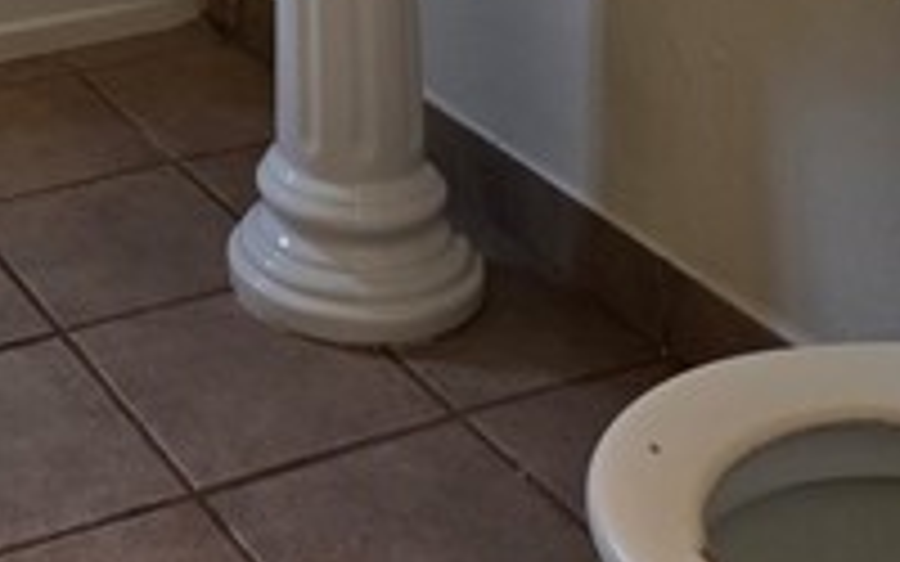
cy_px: -643
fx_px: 1913
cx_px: -22
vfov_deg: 13.6
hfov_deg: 25.1
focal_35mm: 78
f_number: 1.7
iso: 200
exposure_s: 1/120
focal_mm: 6.25
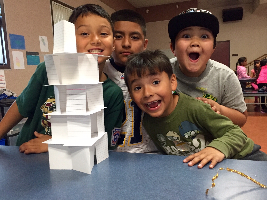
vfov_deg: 48.2
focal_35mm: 29
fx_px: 224
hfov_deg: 61.7
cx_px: 134
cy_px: 100
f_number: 2.2
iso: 250
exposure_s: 1/15
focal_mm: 4.15
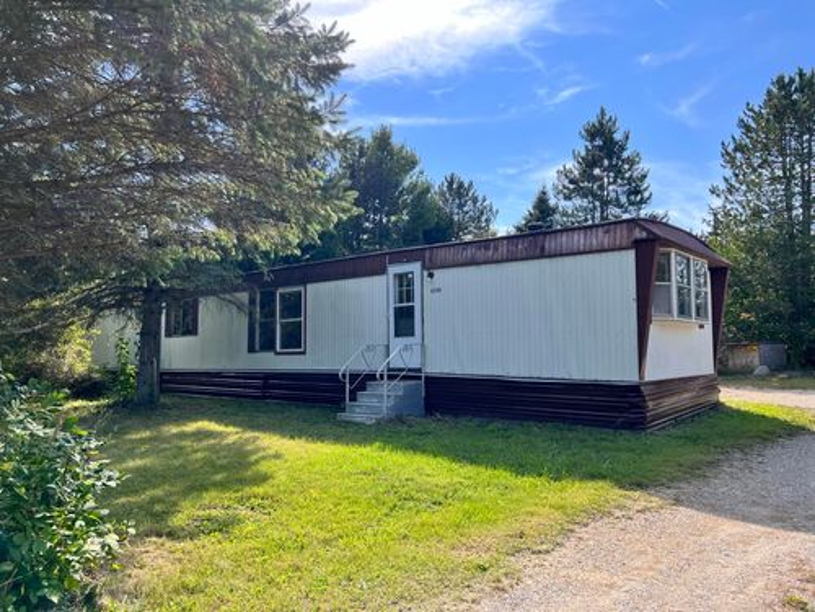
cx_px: 408
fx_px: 612
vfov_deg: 53.1
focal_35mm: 26
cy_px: 306
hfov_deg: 67.3
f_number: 1.5
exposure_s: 1/2165
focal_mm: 5.7
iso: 50
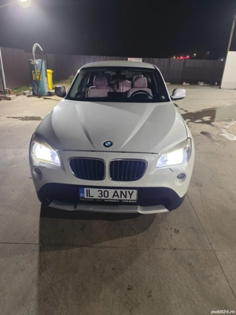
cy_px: 158
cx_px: 118
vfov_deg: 73.9
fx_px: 209
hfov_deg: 58.9
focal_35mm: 23
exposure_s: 1/33.3
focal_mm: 6.19
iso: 640
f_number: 1.65
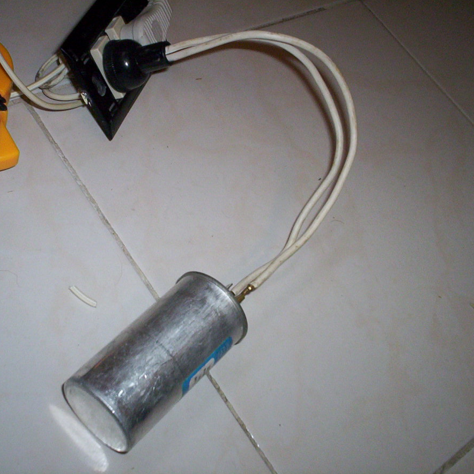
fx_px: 697
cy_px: 237
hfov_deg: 37.4
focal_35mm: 45
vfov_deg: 37.6
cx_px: 183
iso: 140
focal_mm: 4.99
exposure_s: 1/60
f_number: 4.5
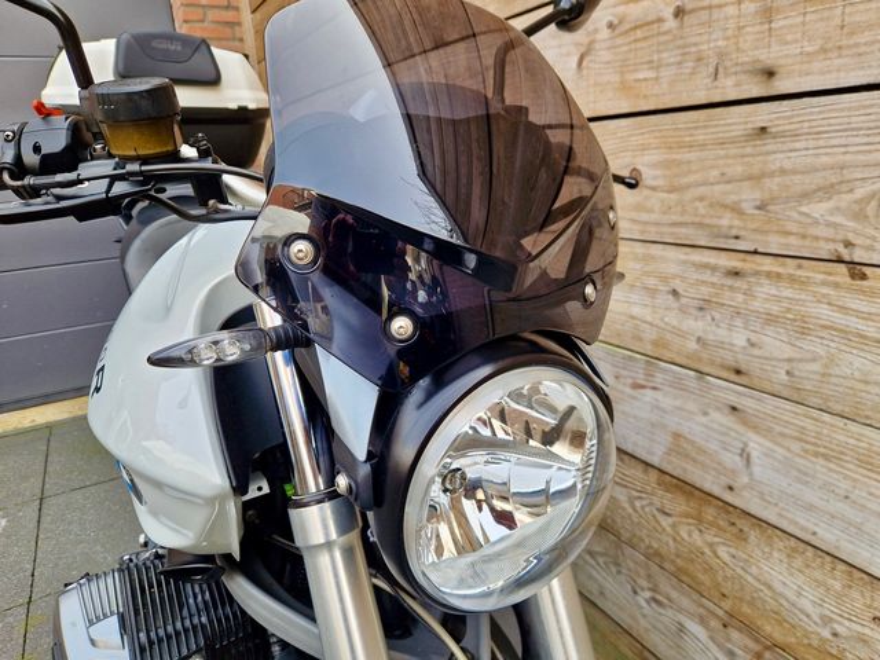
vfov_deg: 58.9
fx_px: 585
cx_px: 440
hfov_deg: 73.9
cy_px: 330
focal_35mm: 23
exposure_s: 1/180
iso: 50
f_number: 1.8
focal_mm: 5.4
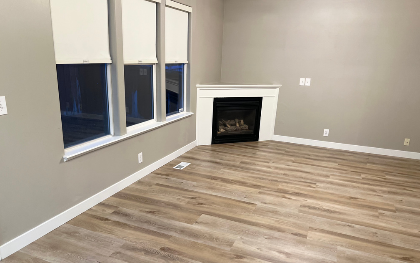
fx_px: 320
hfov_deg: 66.5
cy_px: 143
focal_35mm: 28
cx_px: 209
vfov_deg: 44.5
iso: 160
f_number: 1.5
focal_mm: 5.7
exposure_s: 1/60
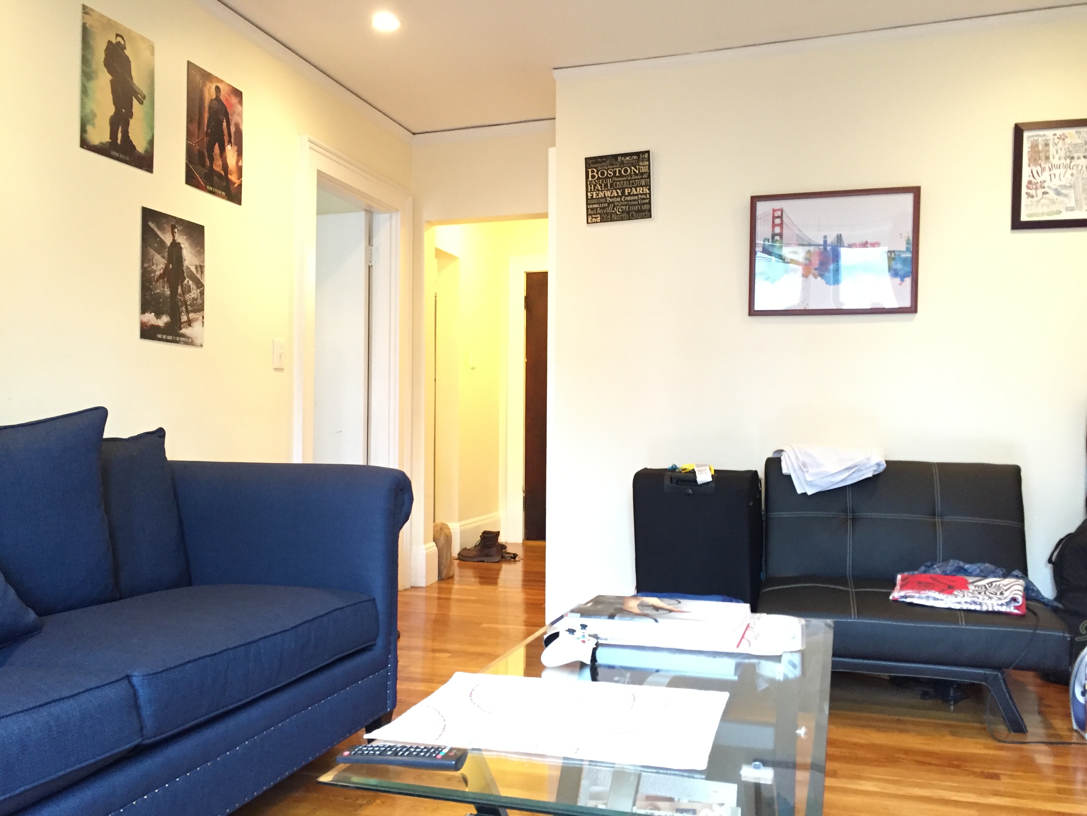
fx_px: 911
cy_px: 408
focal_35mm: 29
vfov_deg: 48.2
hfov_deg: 61.7
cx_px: 544
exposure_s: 1/20
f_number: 2.2
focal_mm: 4.15
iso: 250
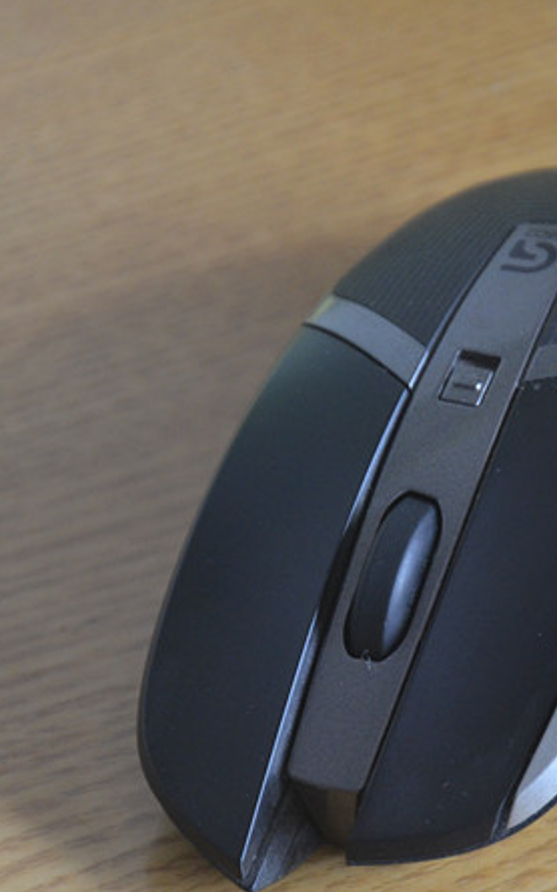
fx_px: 6995
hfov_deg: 4.6
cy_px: 506
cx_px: 455
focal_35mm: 288
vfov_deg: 7.3
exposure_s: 1/30
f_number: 5.6
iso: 1400
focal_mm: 105
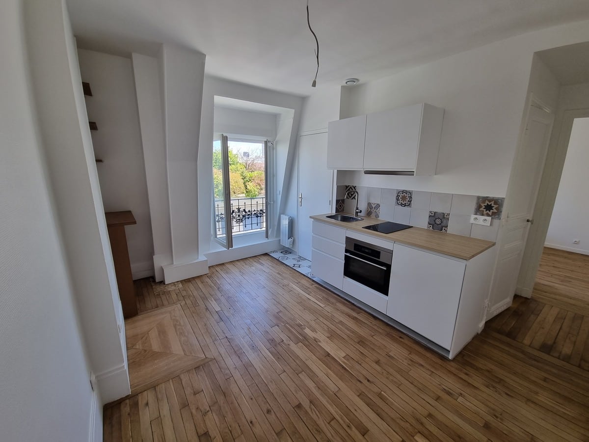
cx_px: 294
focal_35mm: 13
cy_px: 221
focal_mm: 2.2
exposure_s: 1/100
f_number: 2.2
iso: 50
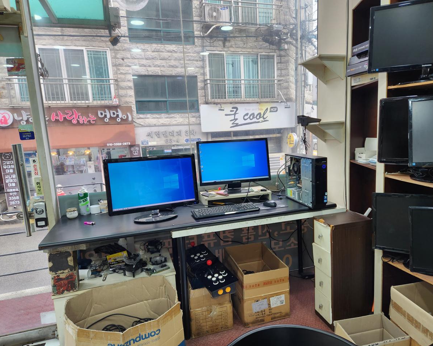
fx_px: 308
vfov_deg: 58.8
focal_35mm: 24
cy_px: 173
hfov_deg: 70.2
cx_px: 229
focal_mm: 5.4
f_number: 1.8
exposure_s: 1/120
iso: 80
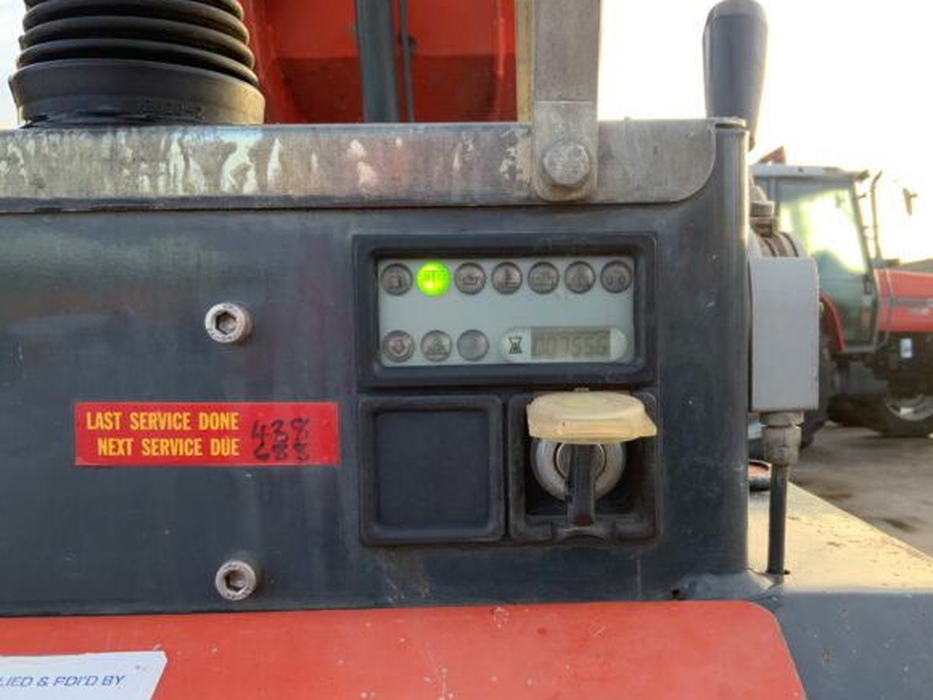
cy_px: 380
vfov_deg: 44.1
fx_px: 862
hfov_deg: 56.7
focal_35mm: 32
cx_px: 513
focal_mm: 3
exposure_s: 1/122
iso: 40
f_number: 1.8
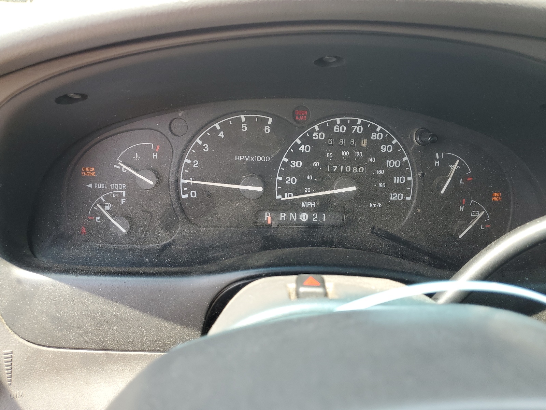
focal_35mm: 26
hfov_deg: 67.3
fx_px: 410
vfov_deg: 53.1
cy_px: 205
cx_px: 273
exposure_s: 1/213
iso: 50
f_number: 1.5
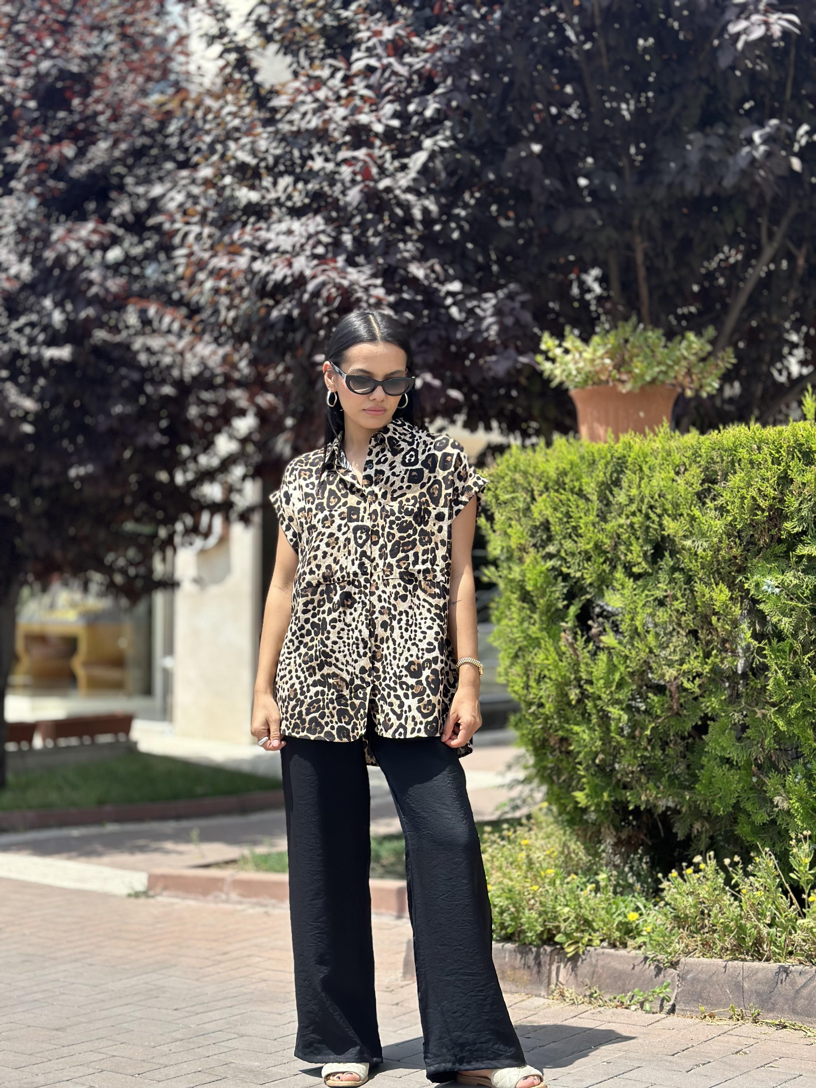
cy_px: 544
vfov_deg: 39.7
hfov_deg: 30.3
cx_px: 408
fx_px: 1509
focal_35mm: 48
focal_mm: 6.86
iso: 100
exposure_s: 1/3472
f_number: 1.78
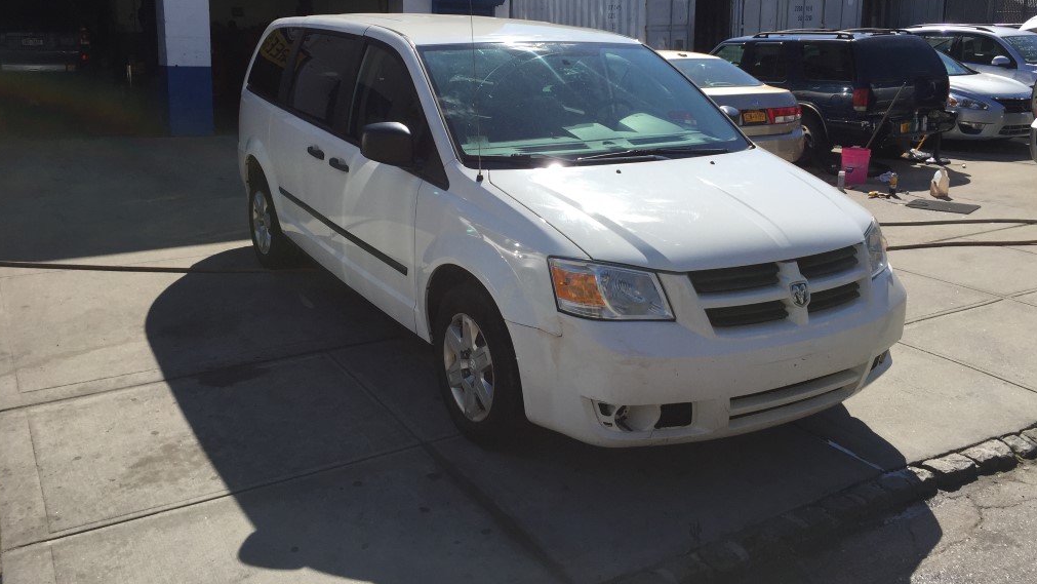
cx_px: 516
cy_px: 206
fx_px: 880
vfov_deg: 36.4
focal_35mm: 32
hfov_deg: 61.0
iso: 32
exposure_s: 1/2326
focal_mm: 4.15
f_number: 2.2
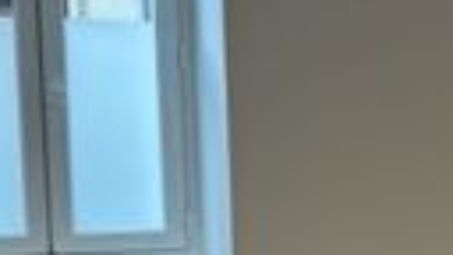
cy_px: 280
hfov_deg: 19.8
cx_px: 605
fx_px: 1177
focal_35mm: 98
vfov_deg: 12.2
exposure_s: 1/100
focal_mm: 6.86
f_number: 1.78
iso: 80
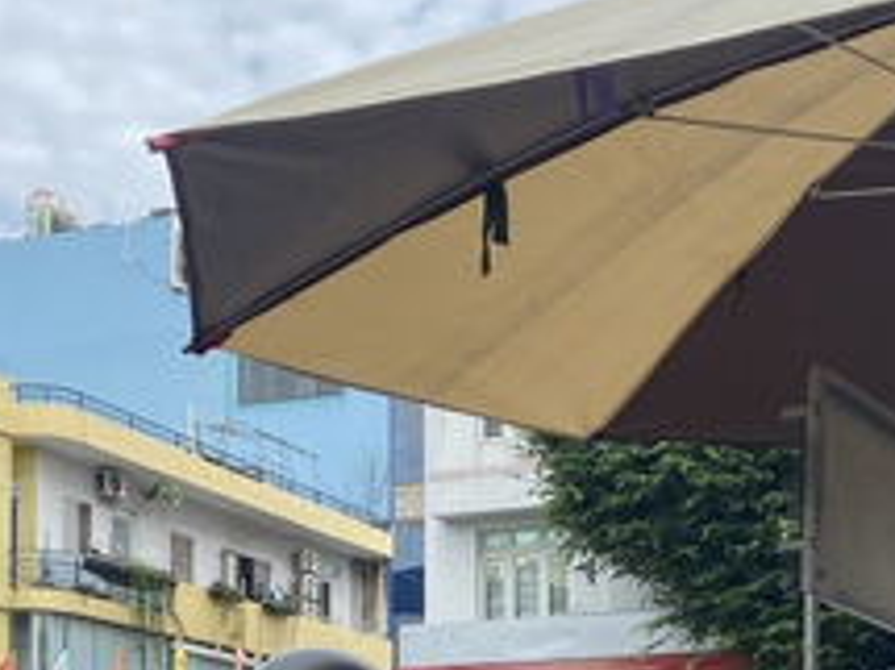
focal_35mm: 80
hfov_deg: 24.4
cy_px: 747
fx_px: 2067
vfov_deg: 17.7
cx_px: 562
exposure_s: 1/1147
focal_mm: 4.25
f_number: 1.8
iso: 32
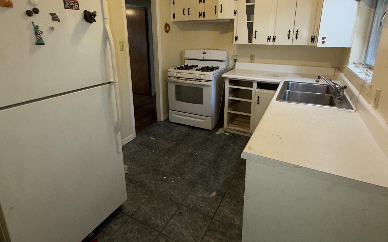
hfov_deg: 85.1
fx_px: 211
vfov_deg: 58.8
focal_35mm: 20
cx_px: 194
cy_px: 90
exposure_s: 1/120
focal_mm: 2.22
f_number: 2.2
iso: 80
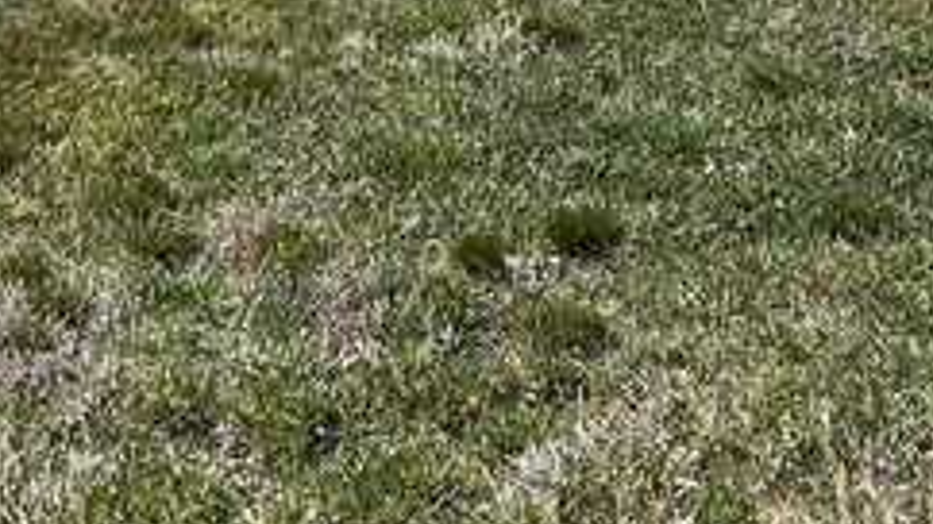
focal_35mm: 60
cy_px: -501
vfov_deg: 16.0
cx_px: 401
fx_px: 1484
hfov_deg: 34.8
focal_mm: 1.5
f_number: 2.4
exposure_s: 1/1170
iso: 25
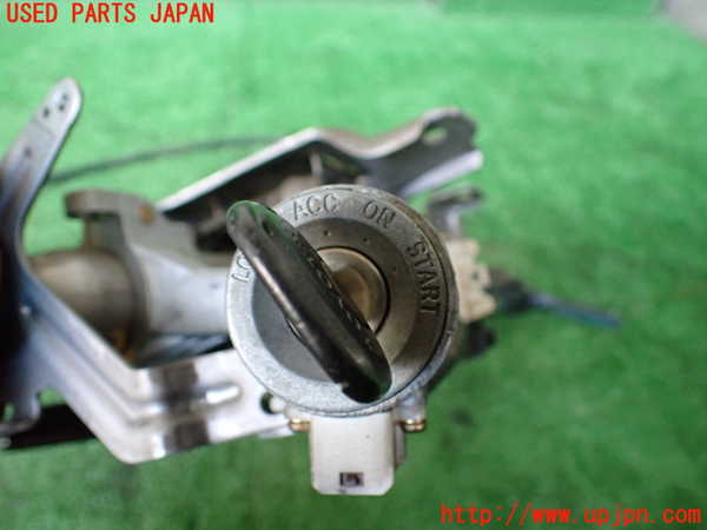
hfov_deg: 60.0
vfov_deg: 46.8
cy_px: 265
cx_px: 354
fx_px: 613
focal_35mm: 30
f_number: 2.3
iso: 800
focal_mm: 5.4
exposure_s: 1/100
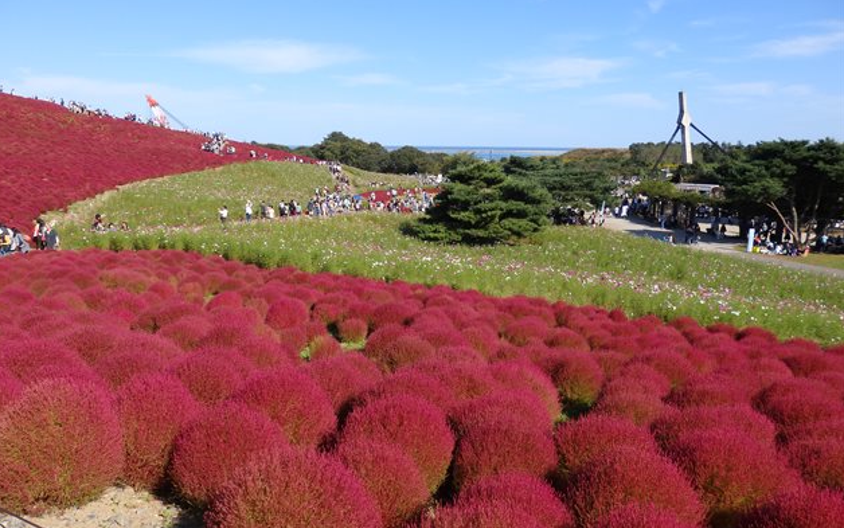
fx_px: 621
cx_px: 418
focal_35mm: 27
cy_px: 228
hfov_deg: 68.4
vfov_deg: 45.9
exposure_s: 1/200
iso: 125
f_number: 8.7
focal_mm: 4.5
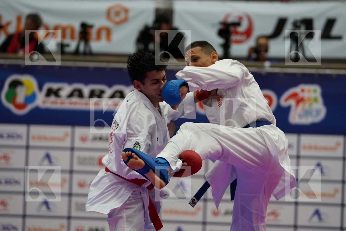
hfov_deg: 9.0
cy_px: 116
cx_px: 173
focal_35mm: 228
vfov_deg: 6.0
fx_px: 2191
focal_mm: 152
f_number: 2.8
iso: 2500
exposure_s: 1/1000
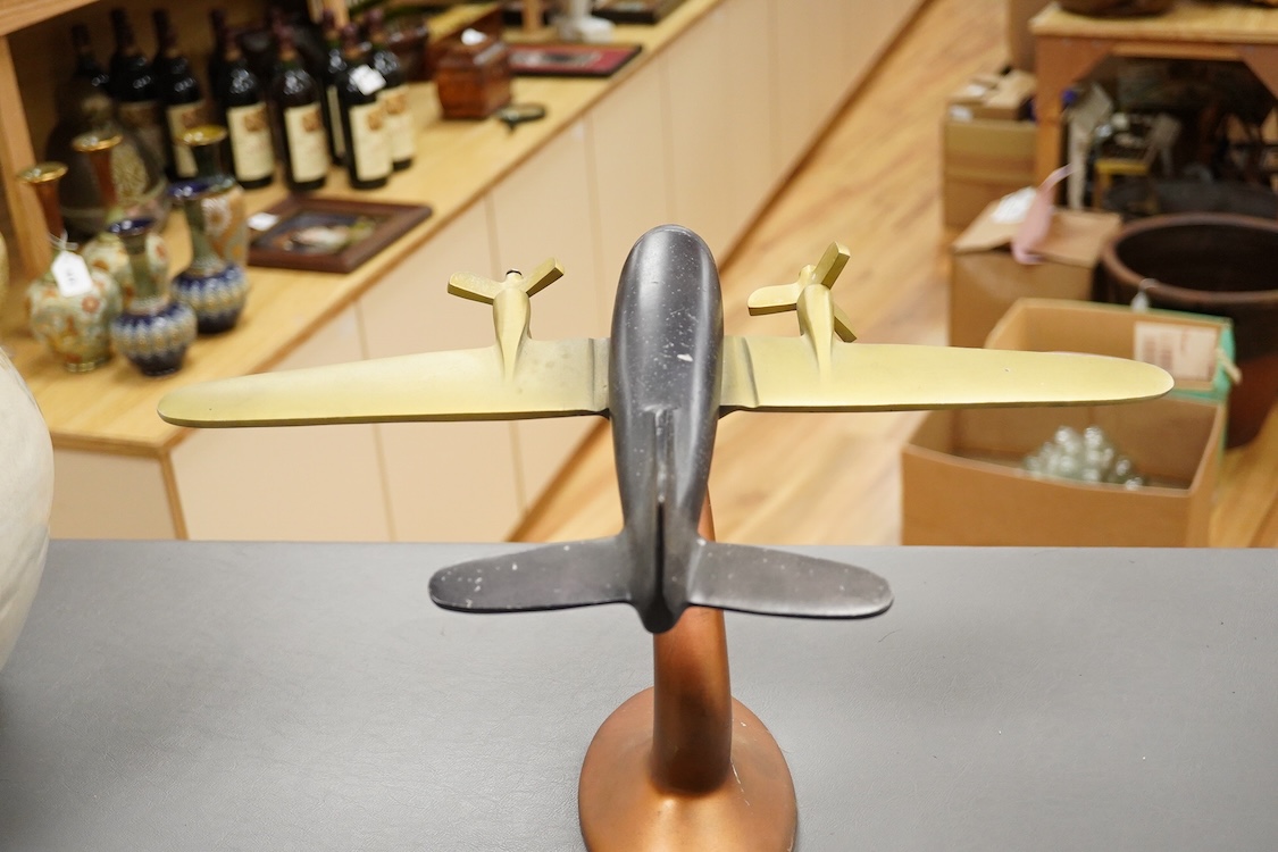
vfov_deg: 29.9
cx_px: 639
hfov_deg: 43.6
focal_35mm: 45
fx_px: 1597
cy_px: 426
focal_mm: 30
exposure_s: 1/400
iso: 2500
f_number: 3.5
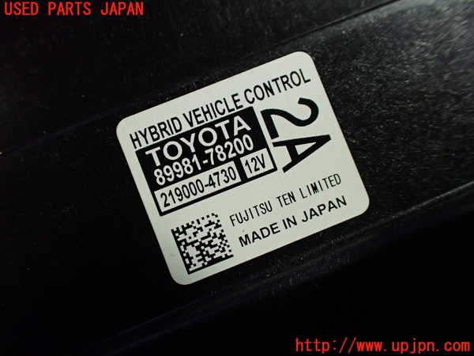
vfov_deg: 46.8
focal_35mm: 30
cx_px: 237
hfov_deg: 60.0
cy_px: 178
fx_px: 411
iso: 400
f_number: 2.3
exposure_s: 1/125
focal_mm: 5.4
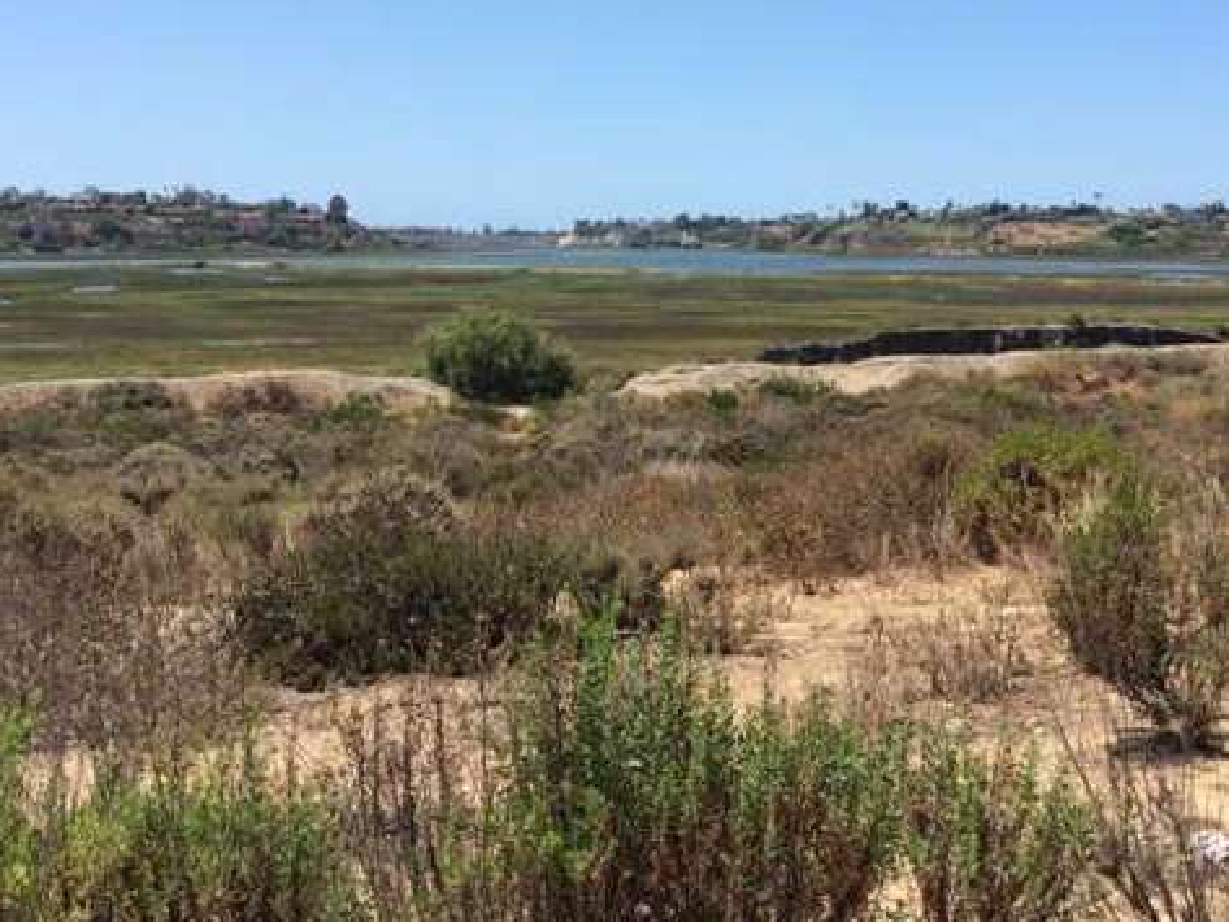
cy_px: 255
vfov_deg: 29.3
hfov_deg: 38.9
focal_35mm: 49
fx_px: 1740
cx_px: 618
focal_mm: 4.15
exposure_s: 1/2415
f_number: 2.2
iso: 32
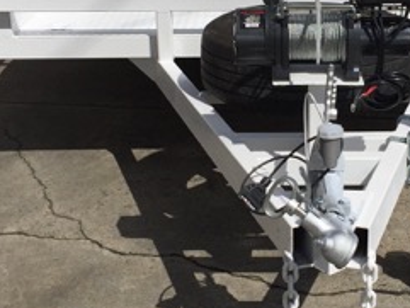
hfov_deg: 25.1
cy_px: 116
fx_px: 912
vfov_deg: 19.1
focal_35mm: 77
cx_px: 296
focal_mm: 4.15
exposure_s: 1/9901
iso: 32
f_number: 2.2
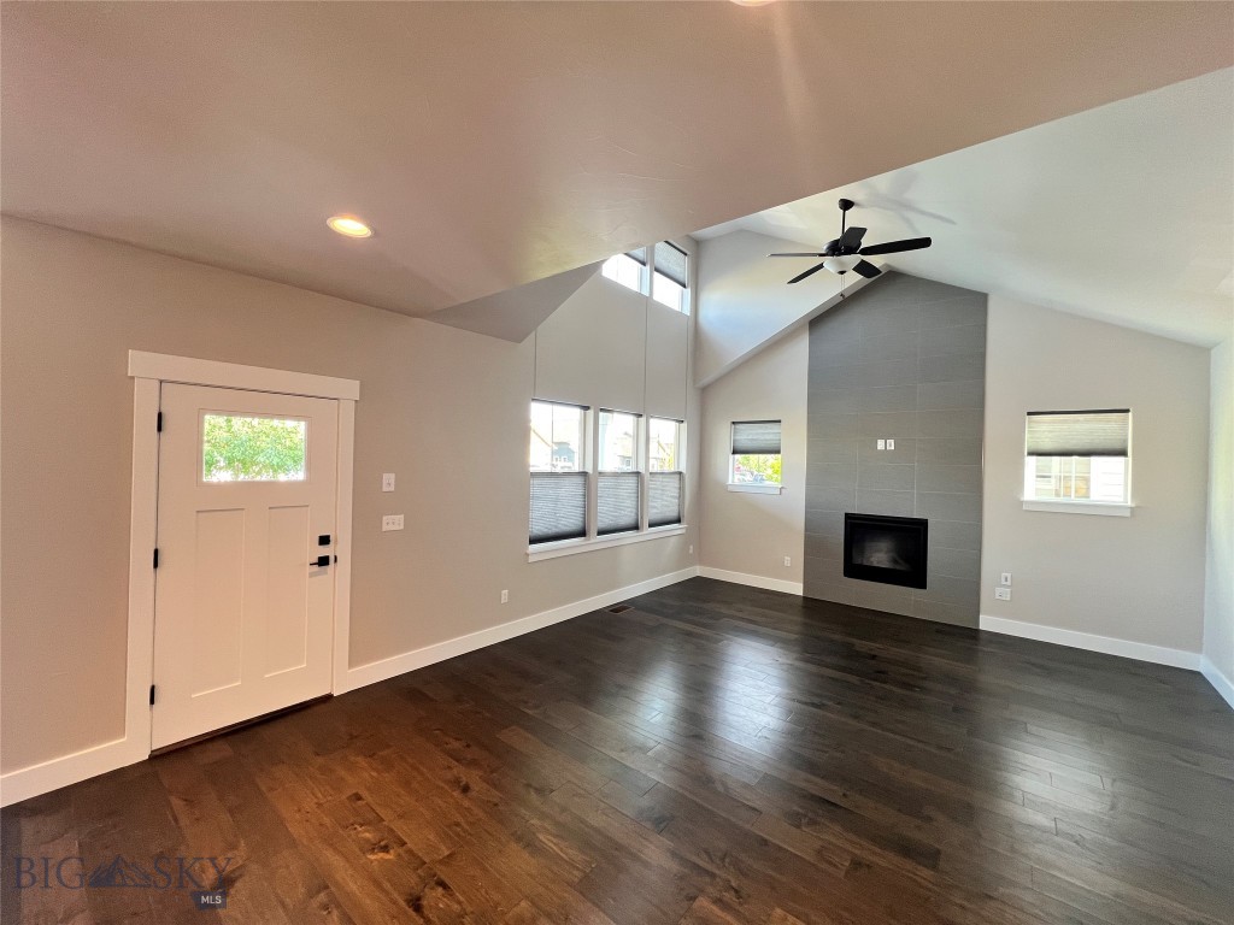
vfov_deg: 89.9
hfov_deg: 106.2
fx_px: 463
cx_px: 617
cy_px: 462
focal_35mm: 13
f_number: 1.8
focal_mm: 1.57
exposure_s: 1/60
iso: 200
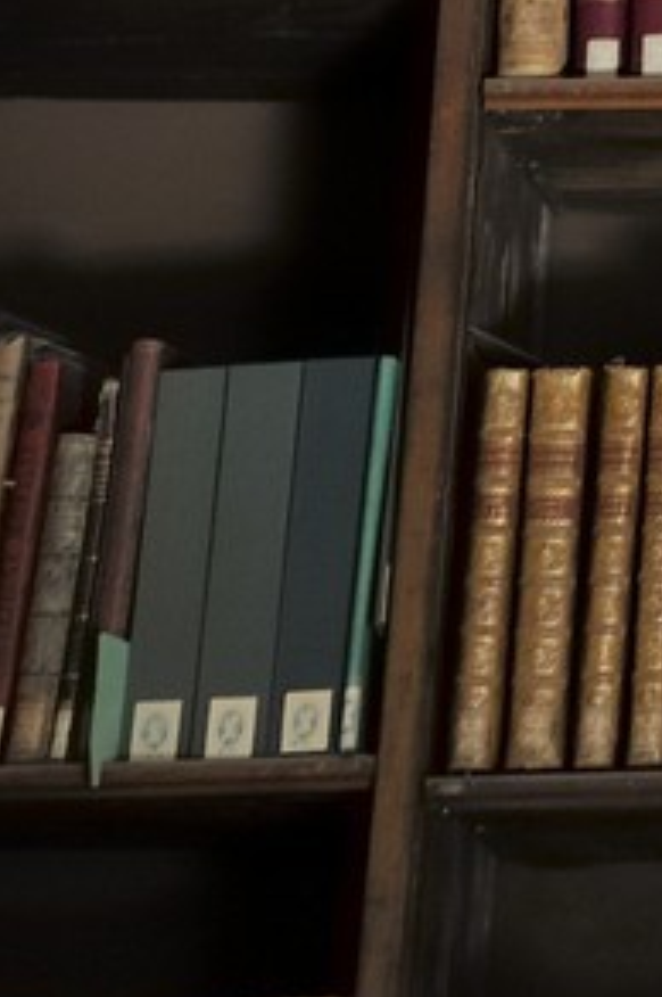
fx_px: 5446
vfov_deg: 9.3
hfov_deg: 6.7
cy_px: -1427
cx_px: 1426
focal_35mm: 197
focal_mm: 36
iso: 800
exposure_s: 1/20
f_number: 4.5
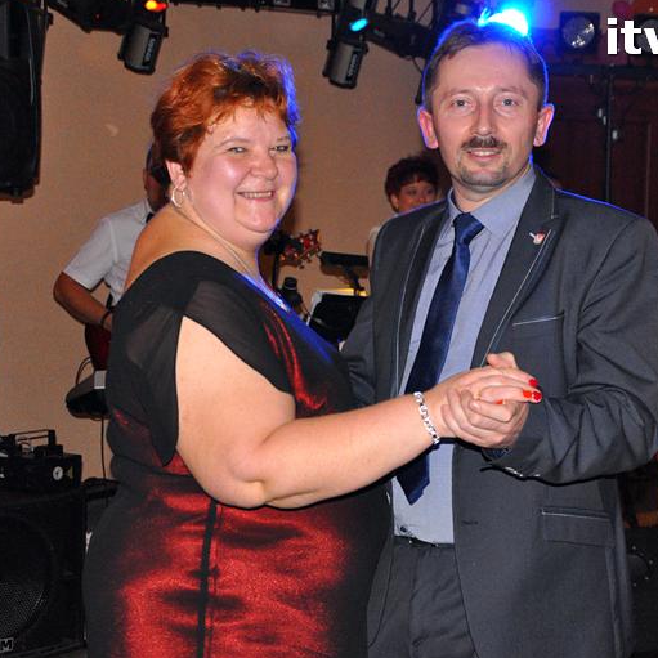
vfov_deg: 24.0
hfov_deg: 24.0
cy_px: 356
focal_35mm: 72
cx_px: 390
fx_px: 1548
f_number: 5
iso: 2000
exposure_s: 1/60
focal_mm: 34
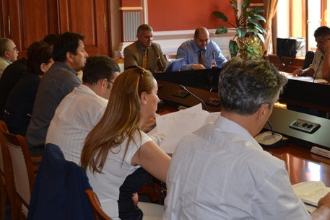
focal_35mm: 63
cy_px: 90
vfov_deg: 21.6
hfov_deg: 31.8
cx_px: 198
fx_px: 578
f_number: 4.5
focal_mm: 30
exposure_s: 1/60
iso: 560
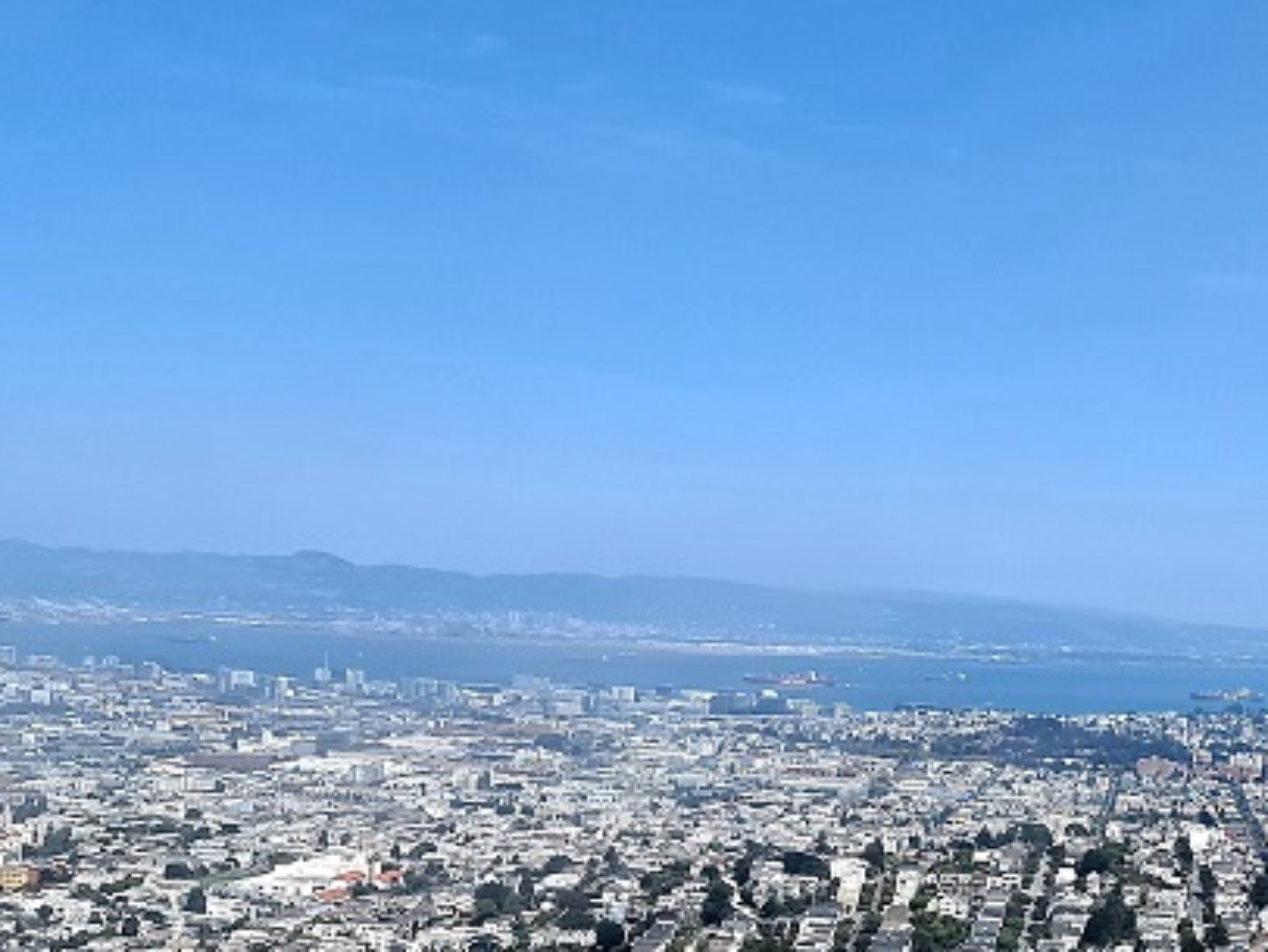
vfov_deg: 23.6
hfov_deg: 30.8
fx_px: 2272
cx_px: 909
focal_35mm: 62
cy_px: 612
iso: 50
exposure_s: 1/1384
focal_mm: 7
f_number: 1.8
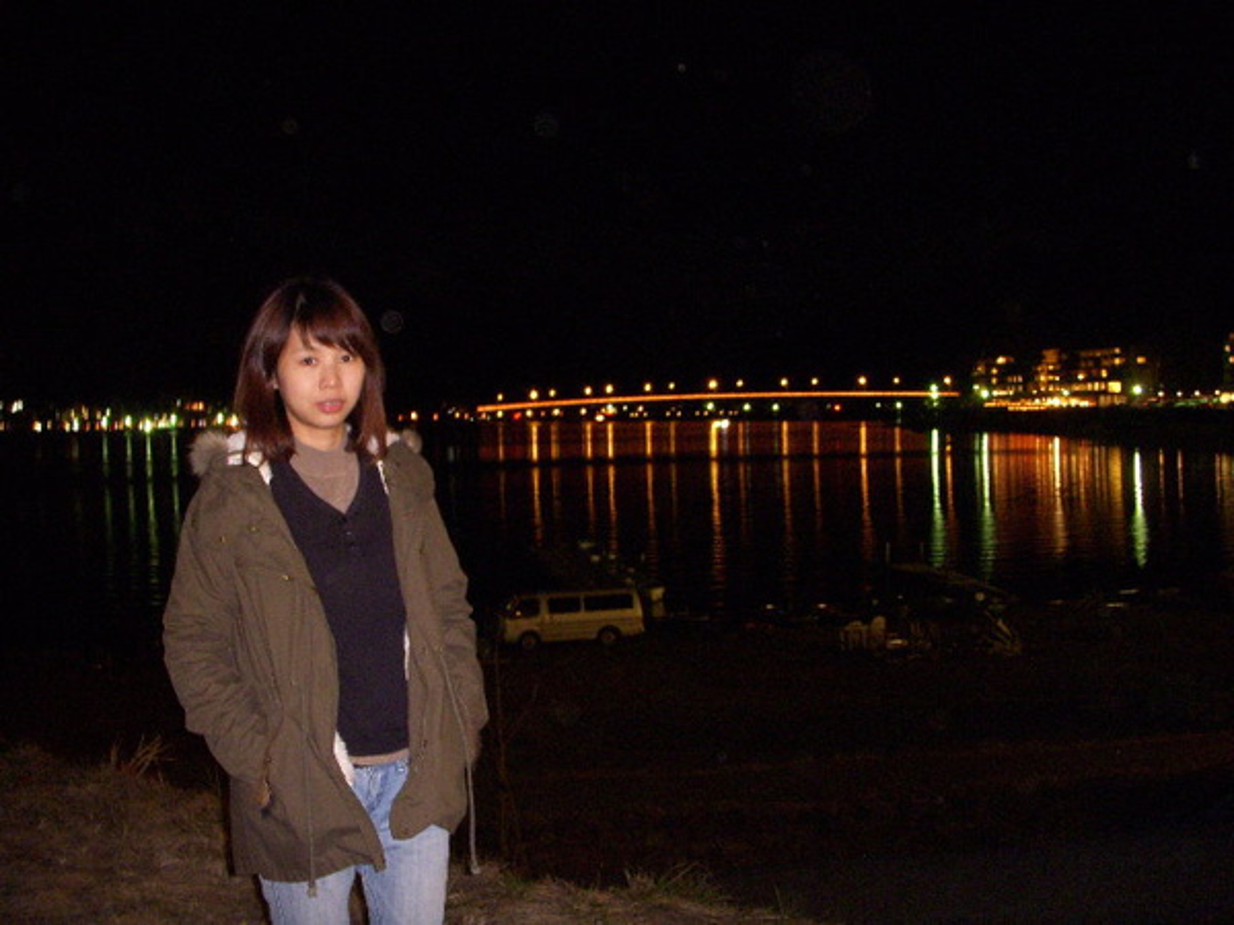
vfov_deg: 37.7
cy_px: 462
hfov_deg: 49.0
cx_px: 617
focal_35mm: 38
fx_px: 1355
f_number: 3.3
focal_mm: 6.3
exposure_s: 1/2
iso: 400
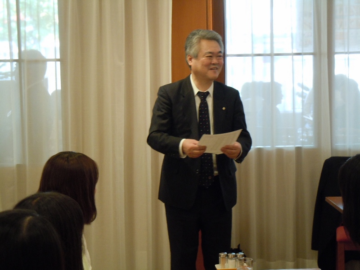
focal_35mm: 89
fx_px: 926
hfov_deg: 22.0
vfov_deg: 16.6
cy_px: 135
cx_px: 180
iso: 400
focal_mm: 16
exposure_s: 1/15
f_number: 4.4
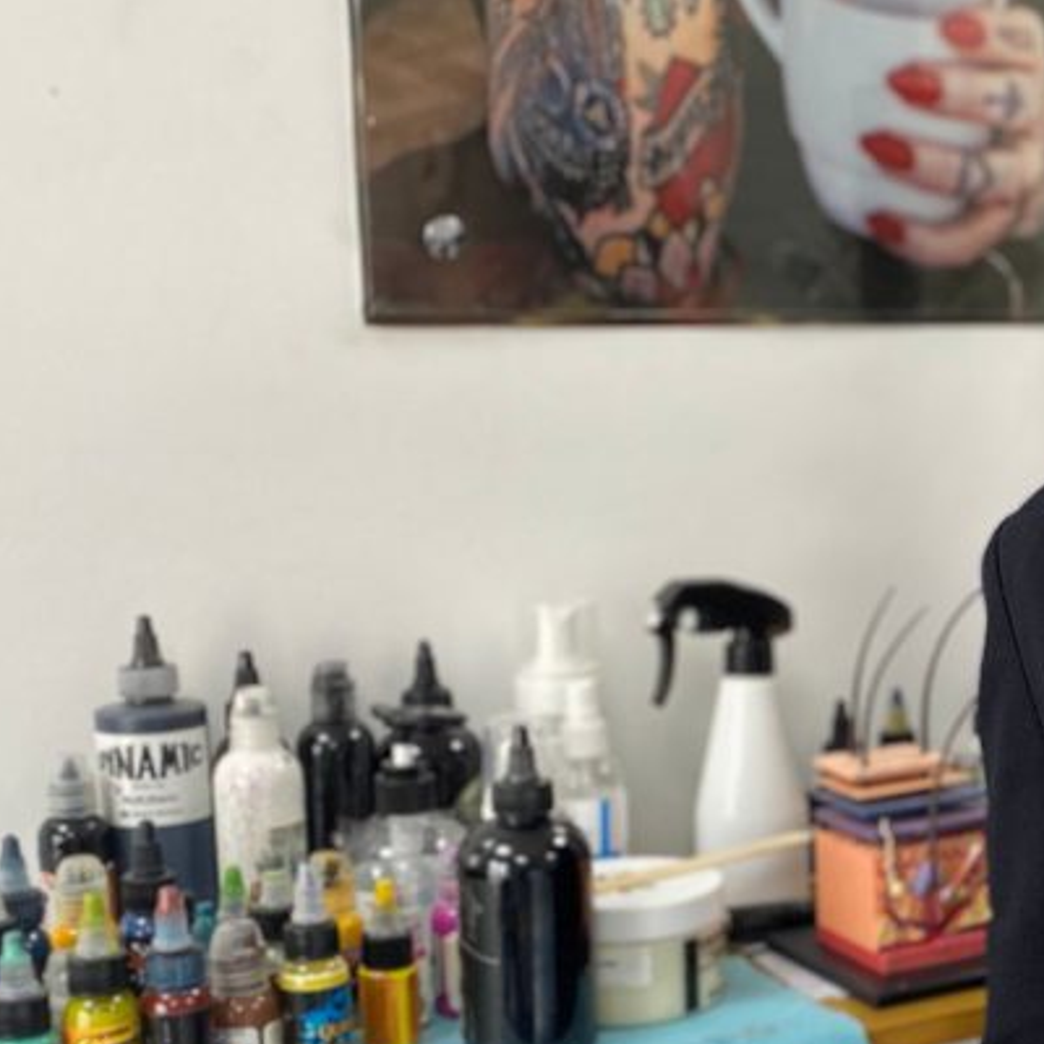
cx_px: 1190
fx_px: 2354
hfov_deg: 23.3
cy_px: 668
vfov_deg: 24.9
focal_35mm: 69
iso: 160
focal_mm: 4.25
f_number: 1.8
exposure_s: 1/60
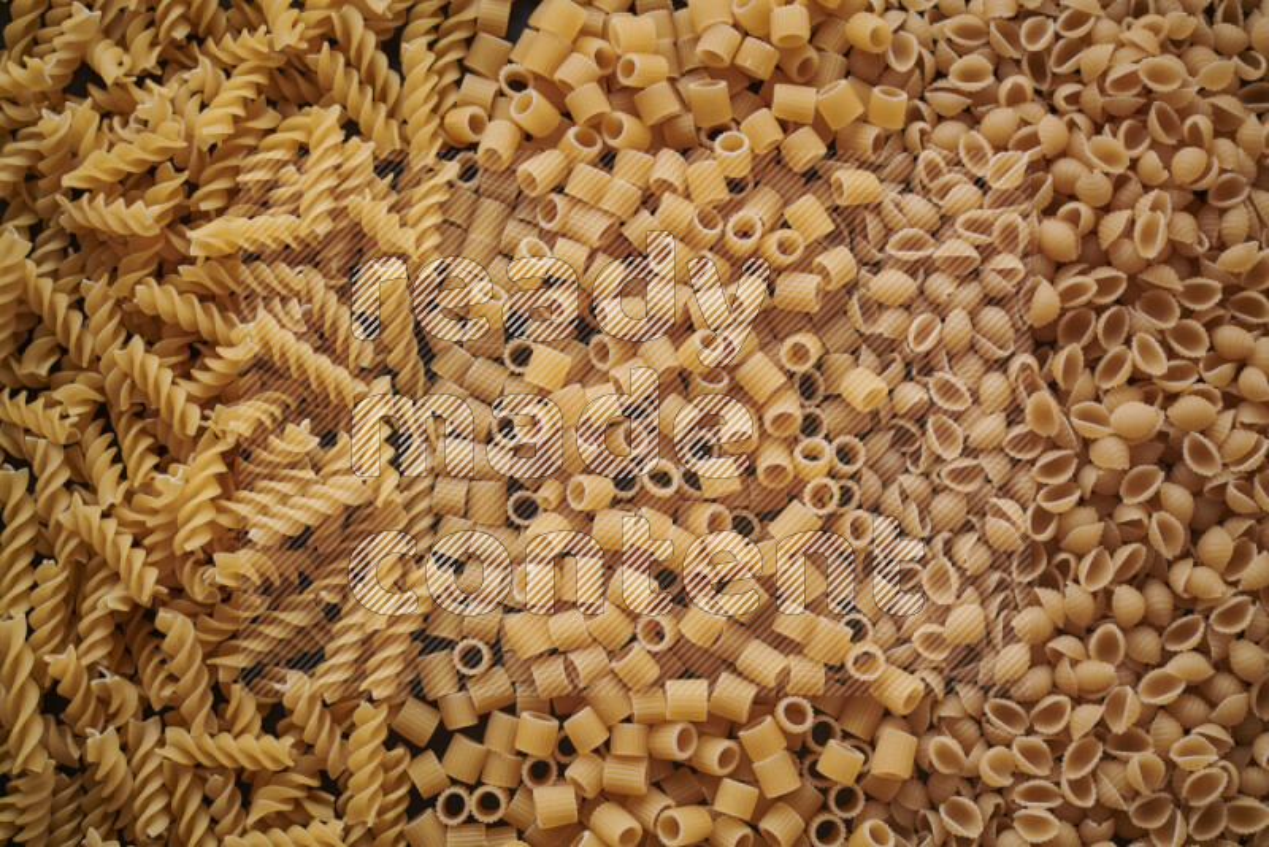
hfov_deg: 39.6
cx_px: 634
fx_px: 1763
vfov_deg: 27.0
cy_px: 424
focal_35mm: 50
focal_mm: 50
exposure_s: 1/100
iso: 160
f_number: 8
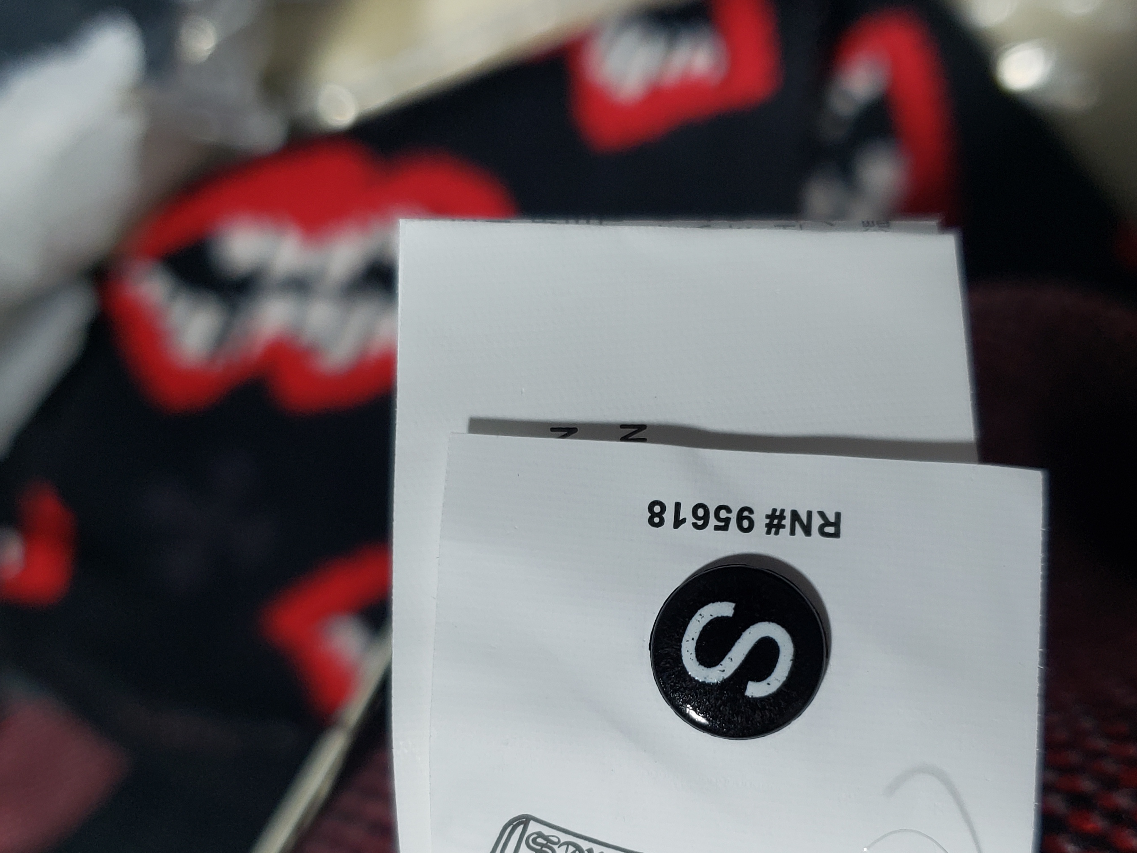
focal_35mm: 39
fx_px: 1281
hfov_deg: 47.8
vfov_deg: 36.4
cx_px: 593
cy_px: 583
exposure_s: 1/144
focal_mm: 4.3
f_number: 1.5
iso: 50
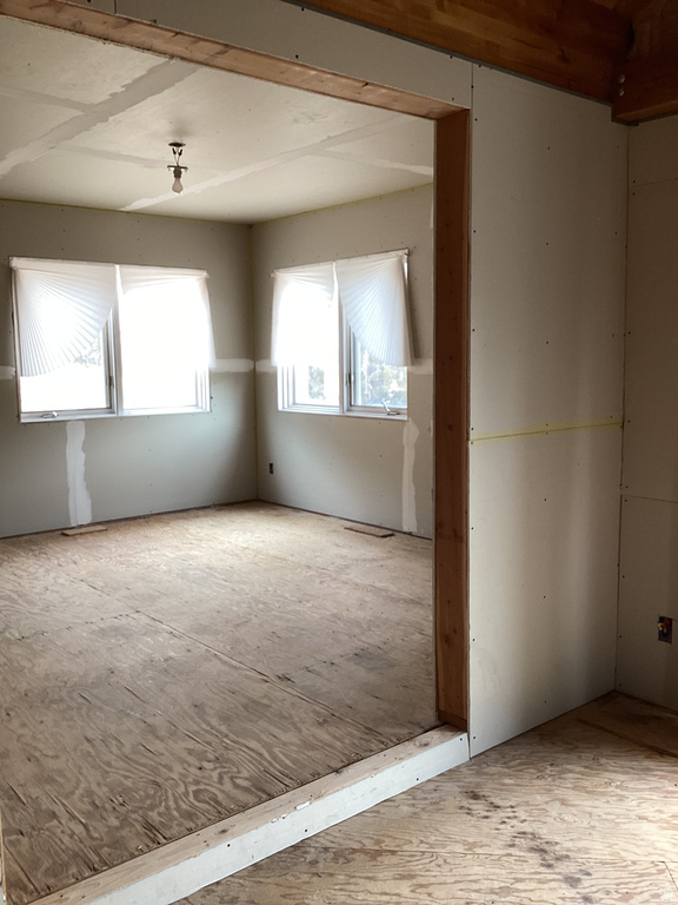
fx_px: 810
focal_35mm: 31
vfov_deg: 58.4
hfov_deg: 45.4
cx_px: 339
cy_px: 452
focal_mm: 3.3
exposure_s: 1/60
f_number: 2.4
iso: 64
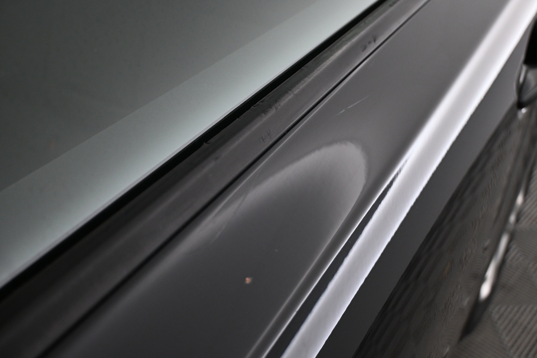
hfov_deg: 55.1
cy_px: 179
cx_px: 268
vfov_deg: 38.4
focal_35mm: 34
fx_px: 515
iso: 1000
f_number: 4.2
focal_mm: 23
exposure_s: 1/40
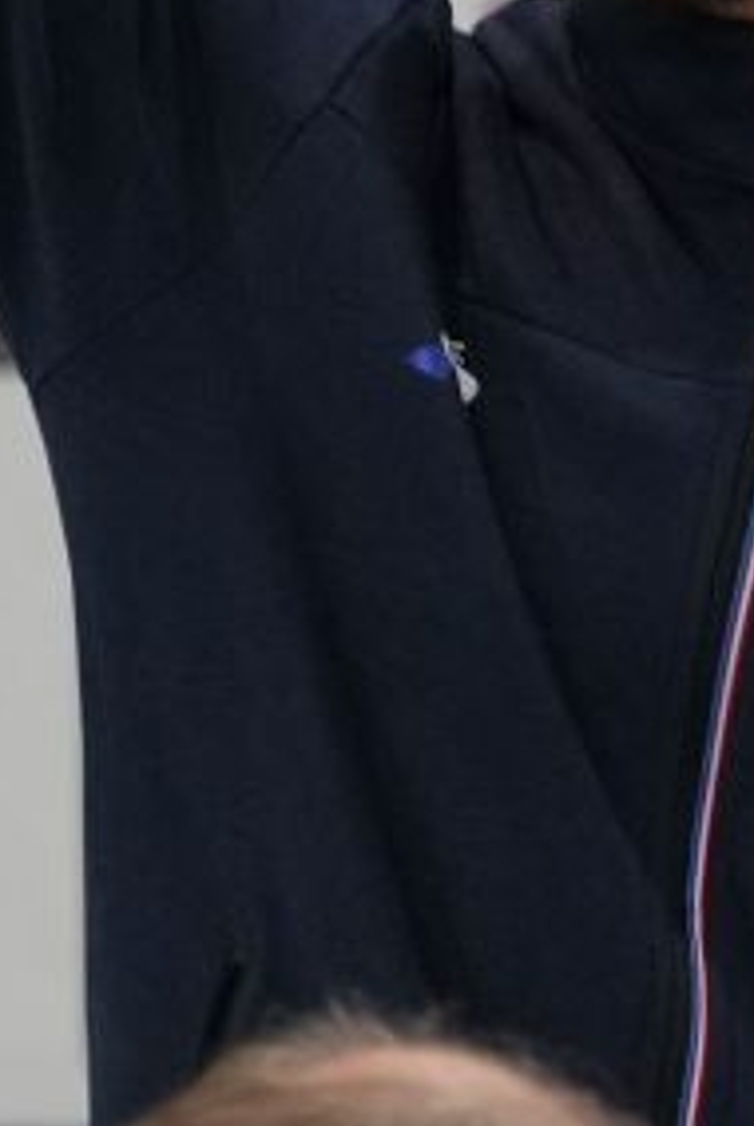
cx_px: 425
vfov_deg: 1.8
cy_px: 432
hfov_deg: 1.2
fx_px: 34910
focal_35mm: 1114
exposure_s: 1/500
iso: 2500
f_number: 2.8
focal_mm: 176
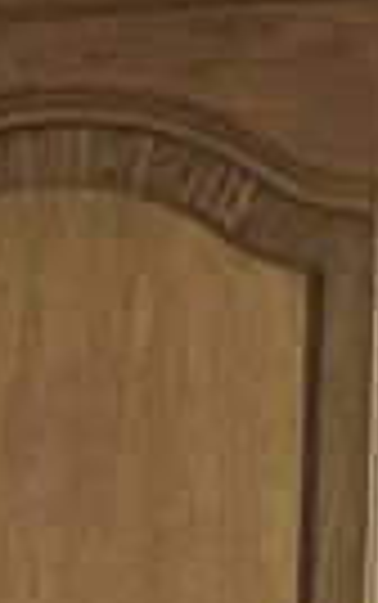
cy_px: 1350
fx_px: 3783
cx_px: -513
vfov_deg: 8.5
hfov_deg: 5.5
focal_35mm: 230
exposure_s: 1/17
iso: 200
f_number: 2.2
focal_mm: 4.15
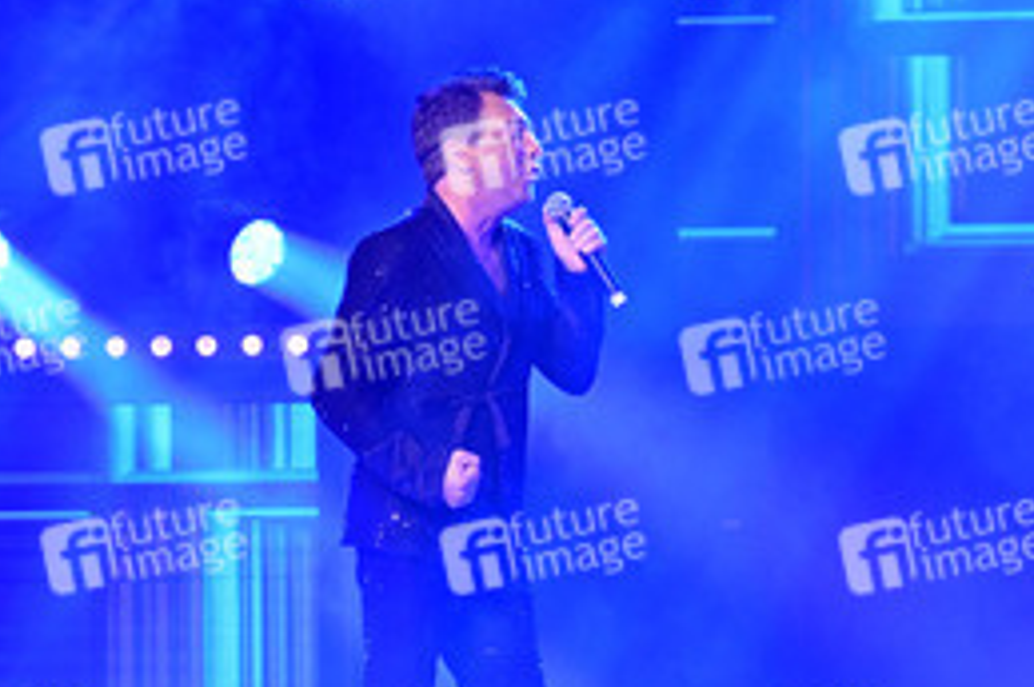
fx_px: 6741
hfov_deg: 8.8
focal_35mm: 235
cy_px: 447
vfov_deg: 5.8
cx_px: 836
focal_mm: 135
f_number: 4
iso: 3200
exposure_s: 1/250
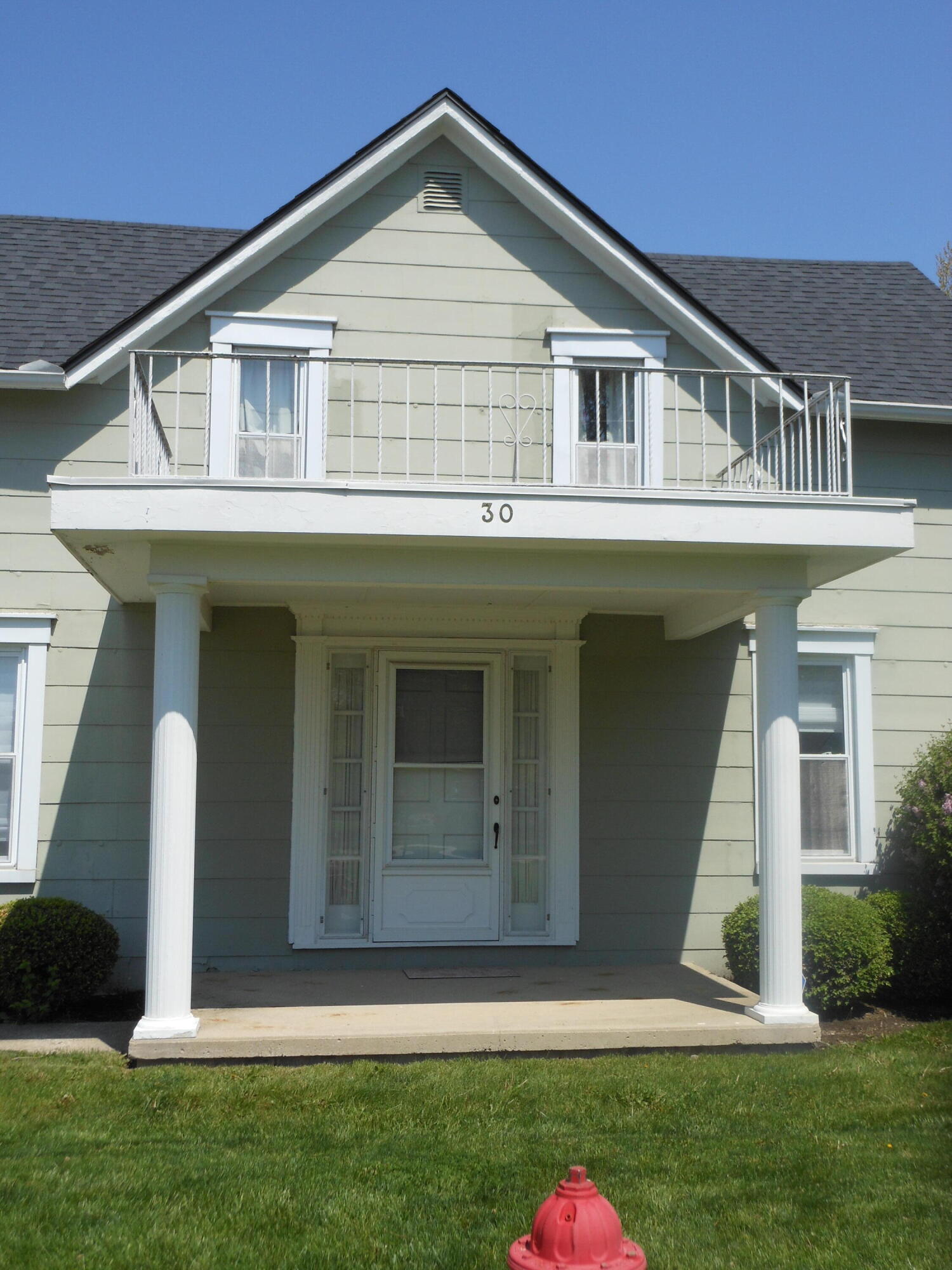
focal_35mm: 39
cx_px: 476
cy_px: 635
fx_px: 1430
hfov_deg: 36.8
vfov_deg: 47.9
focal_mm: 6.9
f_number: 4.3
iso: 80
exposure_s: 1/640
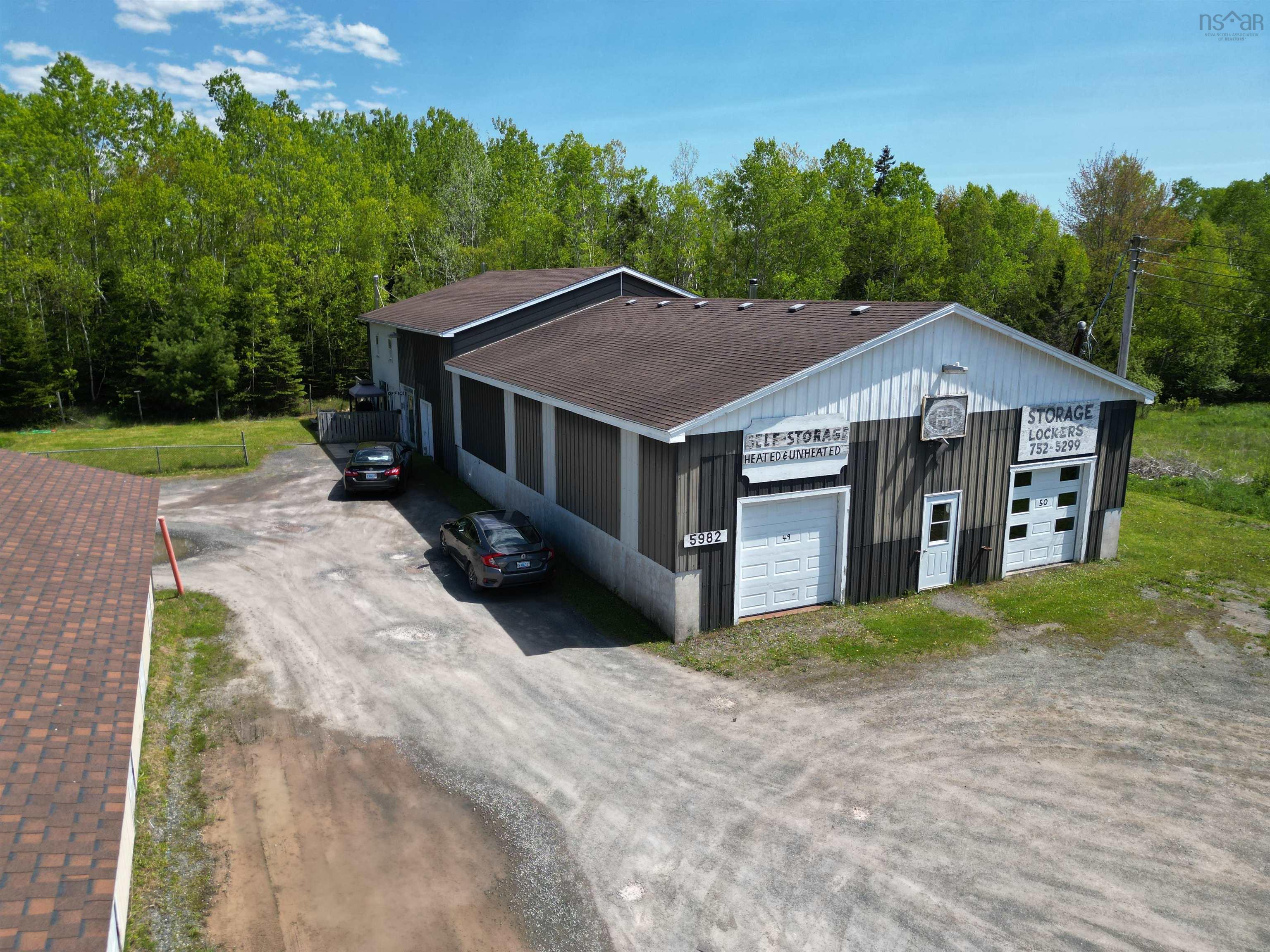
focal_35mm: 24
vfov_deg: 56.8
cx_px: 635
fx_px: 881
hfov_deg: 71.6
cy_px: 476
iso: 100
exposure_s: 1/2500
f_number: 1.7
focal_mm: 6.72
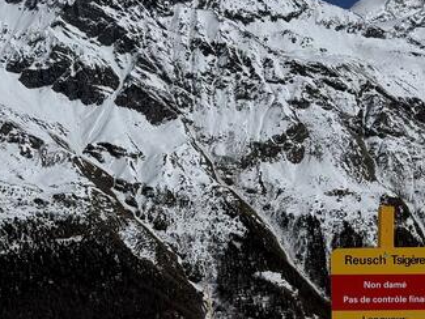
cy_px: 365
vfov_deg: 18.5
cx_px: 326
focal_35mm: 76
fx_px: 933
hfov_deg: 25.3
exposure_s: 1/22727
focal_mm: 6.76
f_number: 1.78
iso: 50
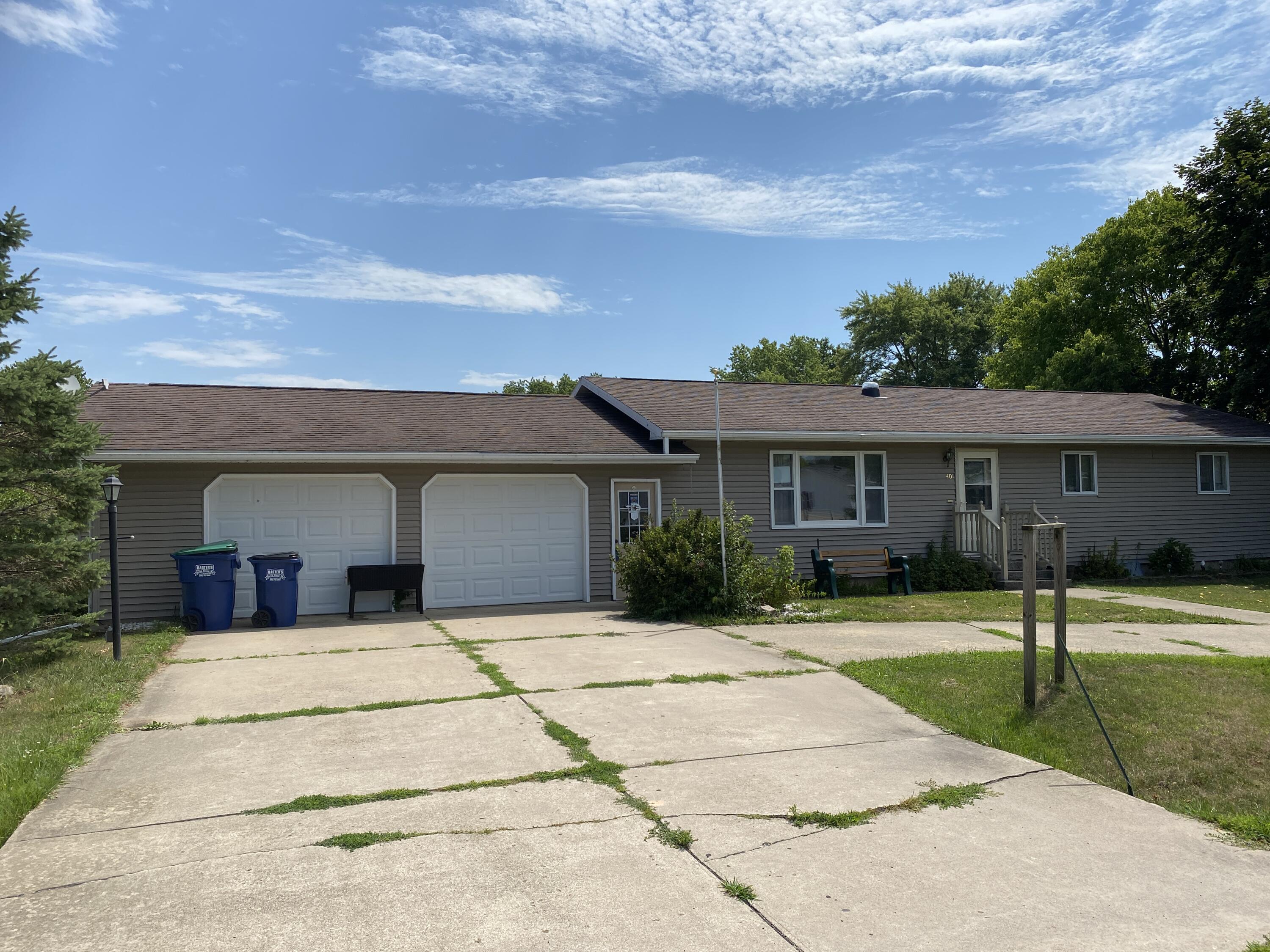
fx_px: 954
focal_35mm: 26
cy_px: 476
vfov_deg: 53.1
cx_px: 635
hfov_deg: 67.3
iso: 32
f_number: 1.8
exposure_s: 1/5025
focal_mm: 4.25
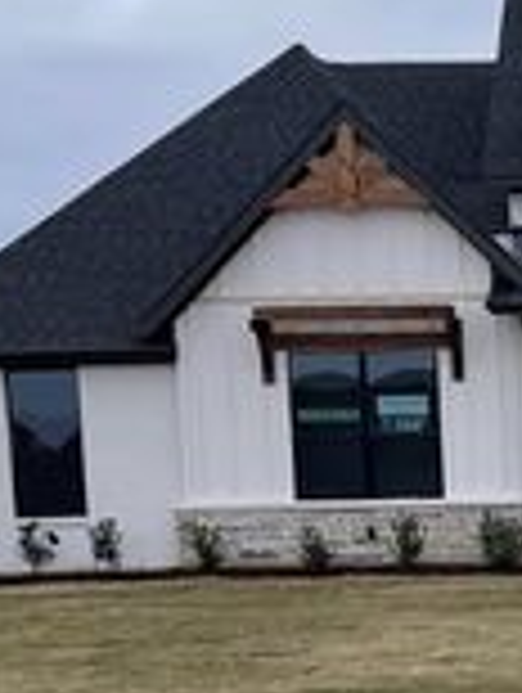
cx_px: 860
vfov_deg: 17.7
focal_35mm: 108
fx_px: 2165
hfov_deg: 12.8
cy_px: 722
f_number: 1.6
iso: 32
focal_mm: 5.1
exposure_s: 1/855
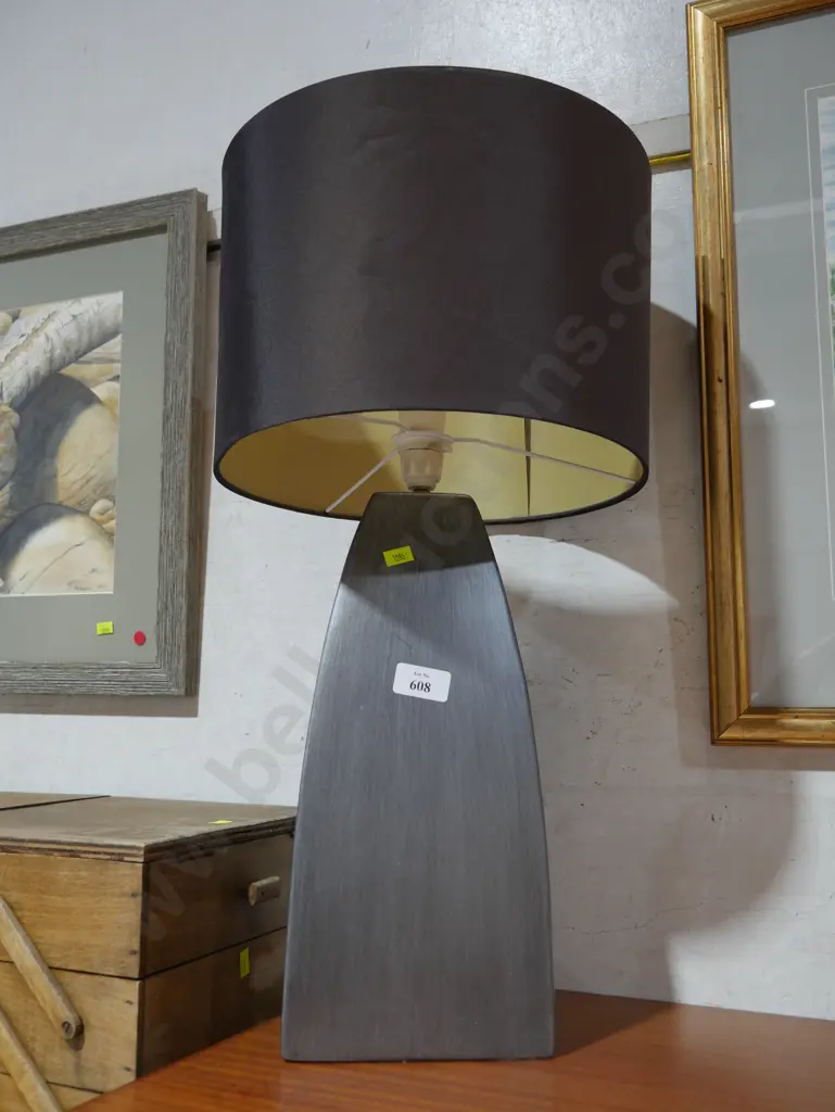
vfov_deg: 56.8
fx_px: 1028
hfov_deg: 44.2
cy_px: 556
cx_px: 418
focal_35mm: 32
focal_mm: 16
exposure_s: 1/60
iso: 500
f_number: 3.6
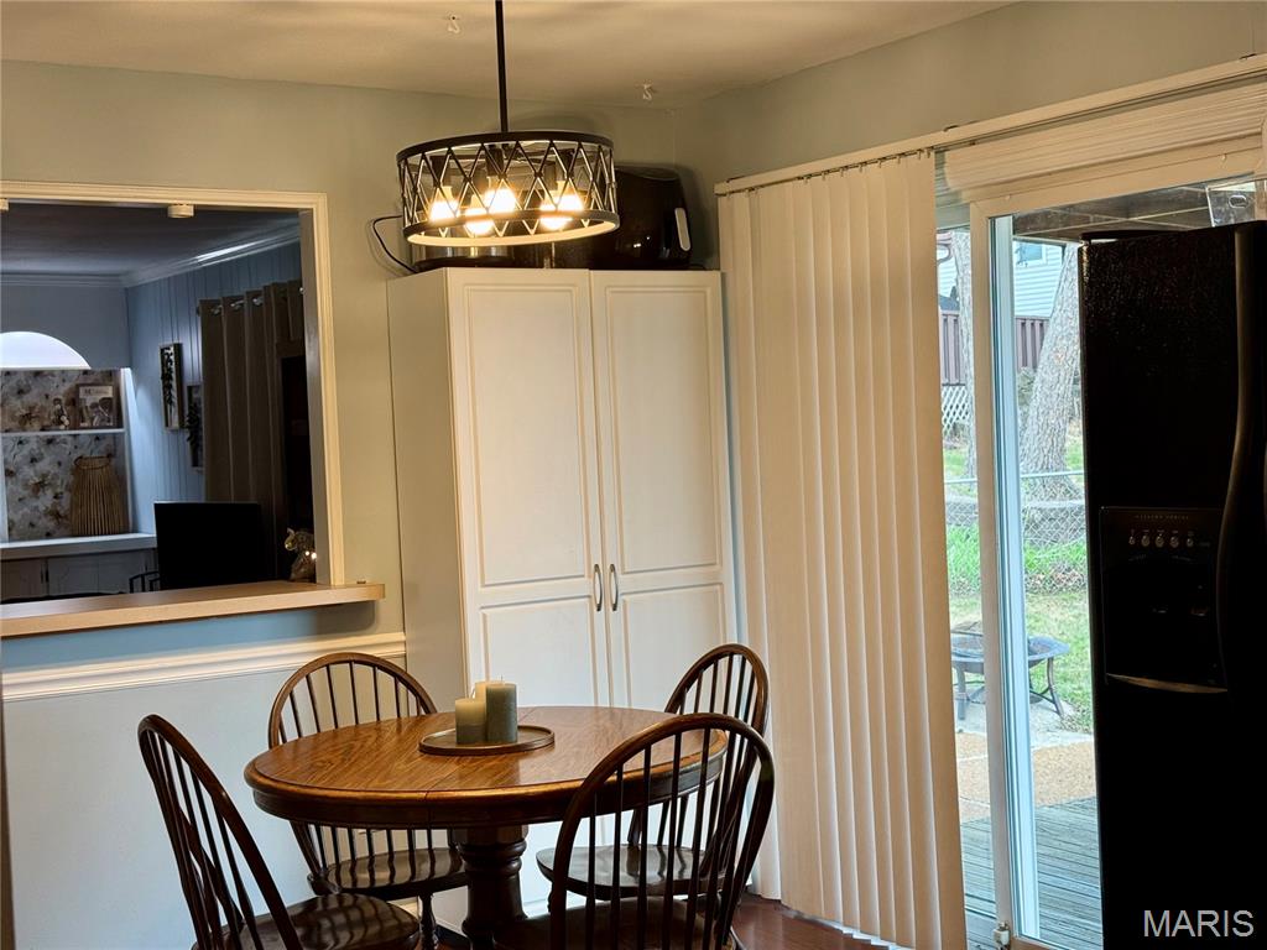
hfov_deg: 39.7
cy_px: 475
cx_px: 634
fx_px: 1757
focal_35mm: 48
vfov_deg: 30.3
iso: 50
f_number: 1.78
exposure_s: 1/60
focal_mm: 6.76
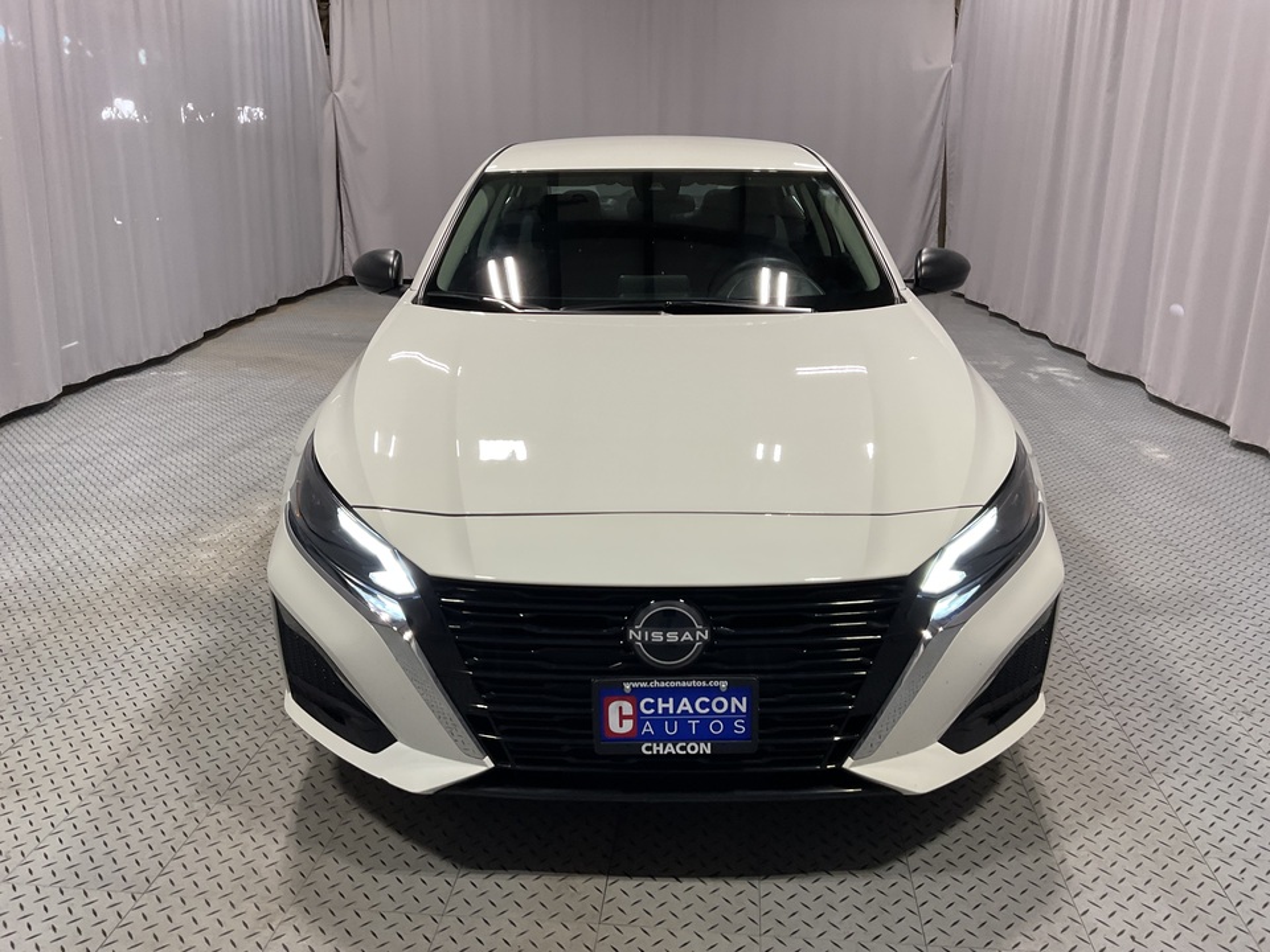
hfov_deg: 61.7
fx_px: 1064
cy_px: 476
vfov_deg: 48.2
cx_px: 635
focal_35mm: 29
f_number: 1.8
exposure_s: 1/100
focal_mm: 3
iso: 40
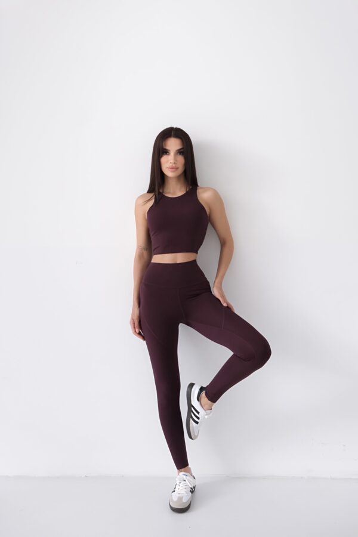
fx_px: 492
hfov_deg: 40.0
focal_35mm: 33
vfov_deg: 57.2
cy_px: 268
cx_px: 179
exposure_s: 1/60
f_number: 5.6
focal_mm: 22.3
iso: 2000
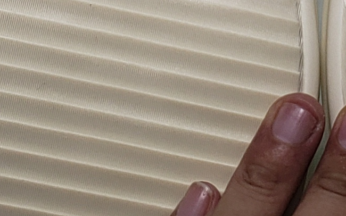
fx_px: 1612
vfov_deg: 7.3
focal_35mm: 171
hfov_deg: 12.2
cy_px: -251
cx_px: 208
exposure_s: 1/690
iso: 50
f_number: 1.5
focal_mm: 4.3
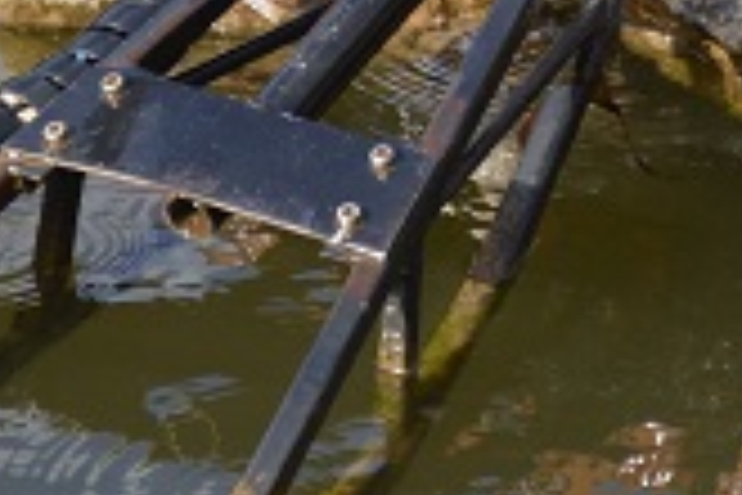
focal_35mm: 472
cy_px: -626
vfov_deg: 2.9
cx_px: 1030
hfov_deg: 4.3
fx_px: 9728
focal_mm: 52
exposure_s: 1/160
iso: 100
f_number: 6.3
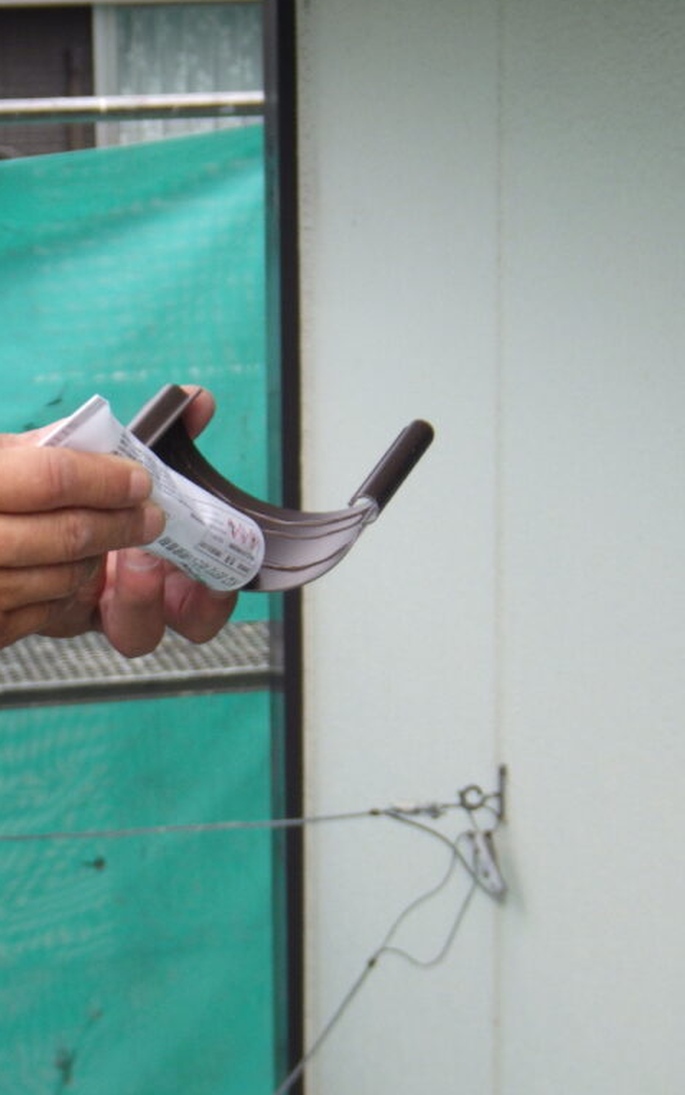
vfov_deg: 18.9
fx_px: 3286
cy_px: 543
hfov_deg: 11.9
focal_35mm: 110
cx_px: 154
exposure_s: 1/320
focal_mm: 13.7
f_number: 4.8
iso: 125
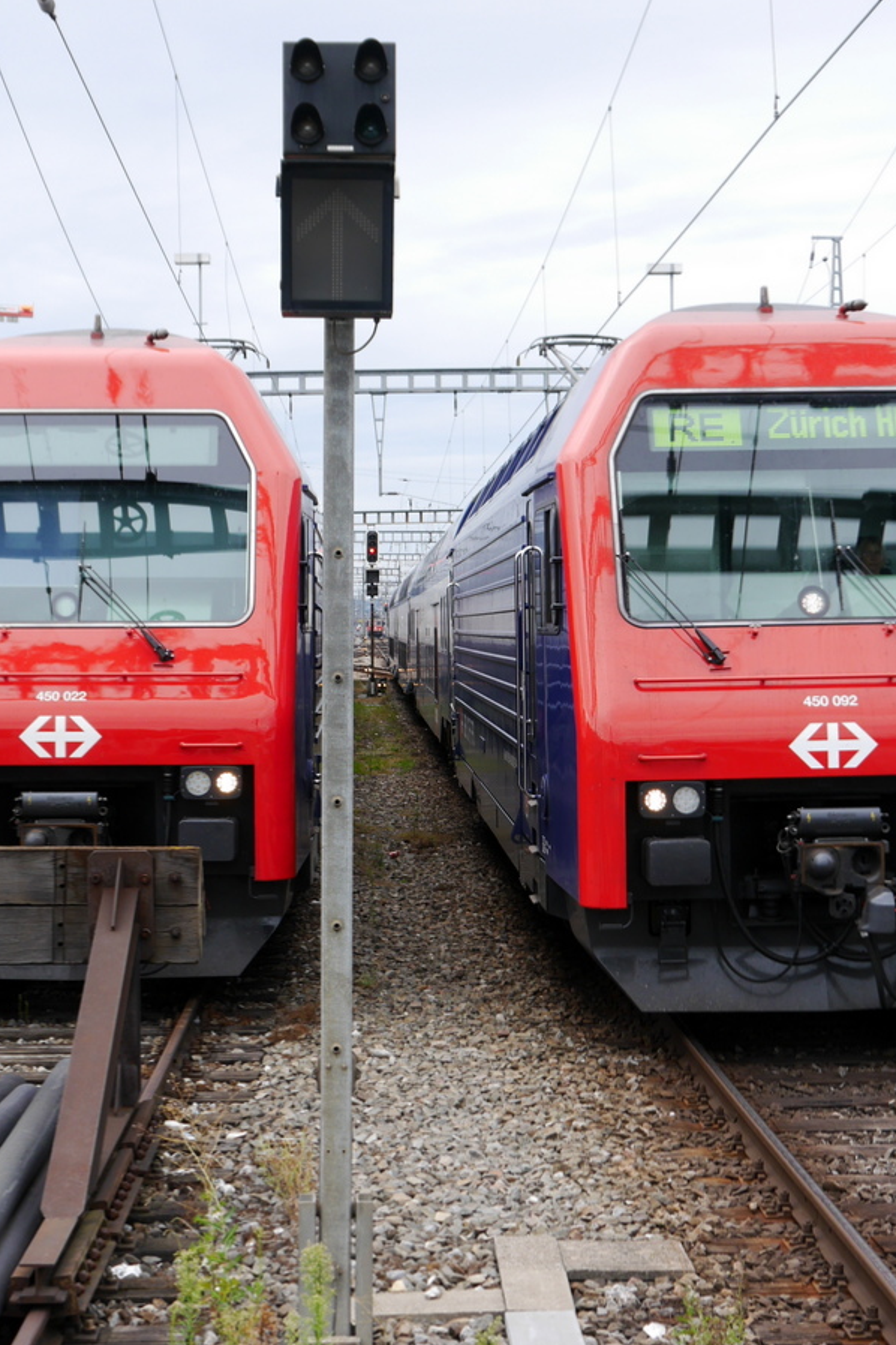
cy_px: 673
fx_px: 2389
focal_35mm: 64
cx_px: 451
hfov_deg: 21.2
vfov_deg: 31.4
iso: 160
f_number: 5.6
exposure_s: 1/160
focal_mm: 23
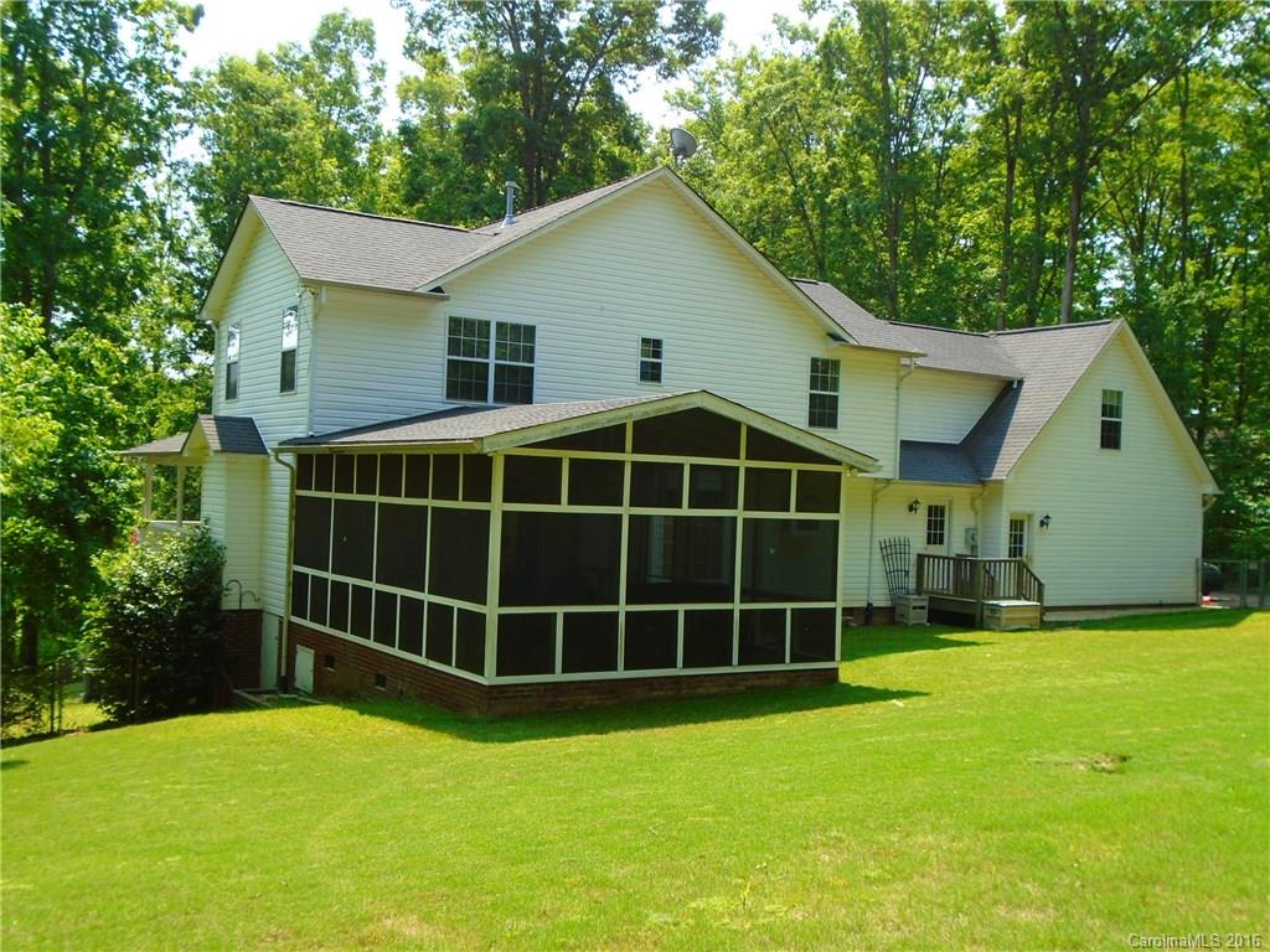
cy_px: 476
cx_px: 635
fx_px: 1321
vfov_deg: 39.7
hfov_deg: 51.4
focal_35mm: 36
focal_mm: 6.4
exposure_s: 1/400
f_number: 3.8
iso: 100
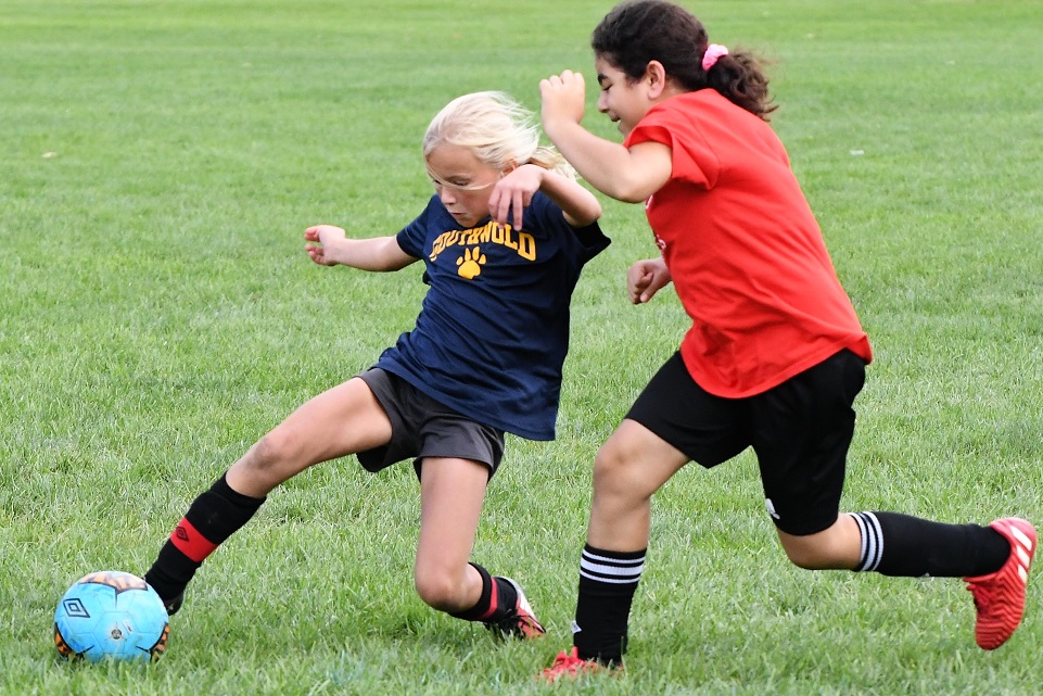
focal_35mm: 188
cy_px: 348
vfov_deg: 7.3
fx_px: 5433
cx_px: 522
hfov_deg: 11.0
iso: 2000
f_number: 7.1
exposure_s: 1/1000
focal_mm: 125
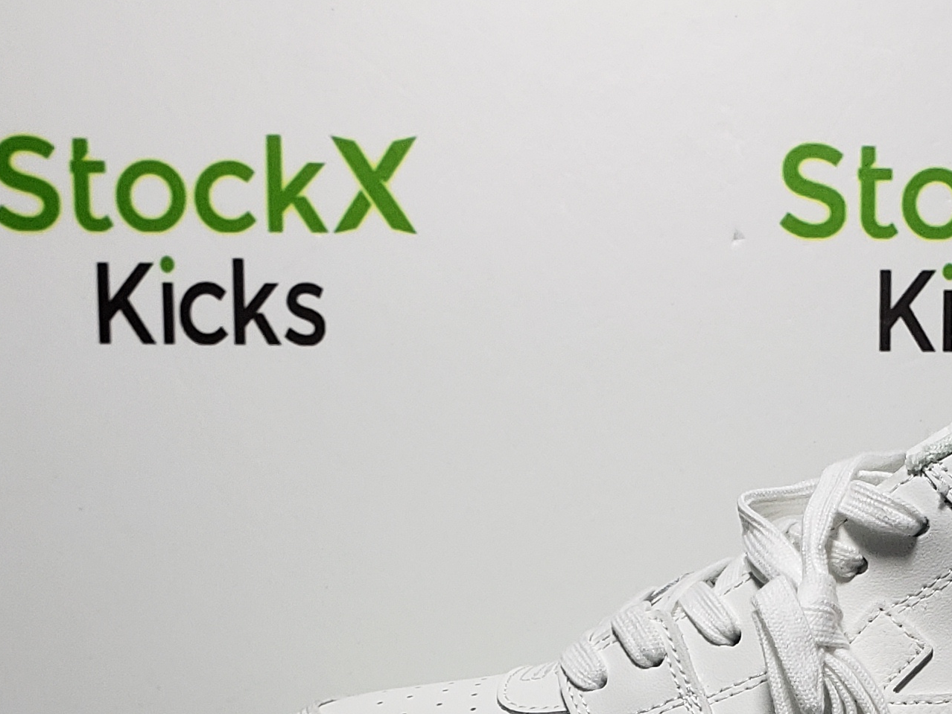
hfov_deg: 23.4
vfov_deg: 16.4
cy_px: 1064
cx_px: 804
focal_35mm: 82
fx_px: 2256
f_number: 2.4
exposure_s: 1/362
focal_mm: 4.3
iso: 50
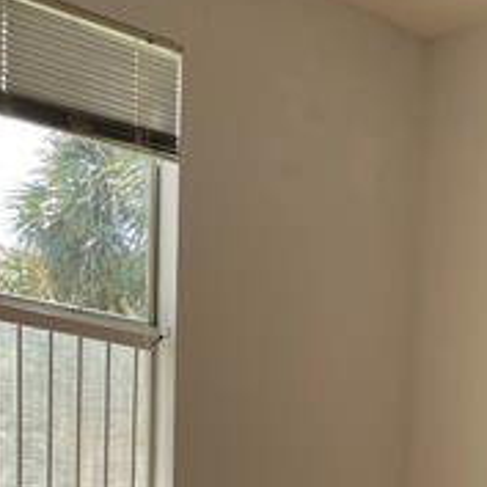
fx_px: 1242
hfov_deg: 21.6
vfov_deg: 19.2
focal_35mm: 78
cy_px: 743
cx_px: 459
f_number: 1.6
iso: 32
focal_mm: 4.2
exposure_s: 1/197
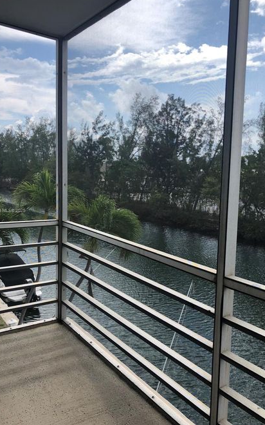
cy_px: 211
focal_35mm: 30
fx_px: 347
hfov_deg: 41.8
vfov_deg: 62.9
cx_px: 121
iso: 20
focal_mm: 4
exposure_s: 1/972
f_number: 1.8
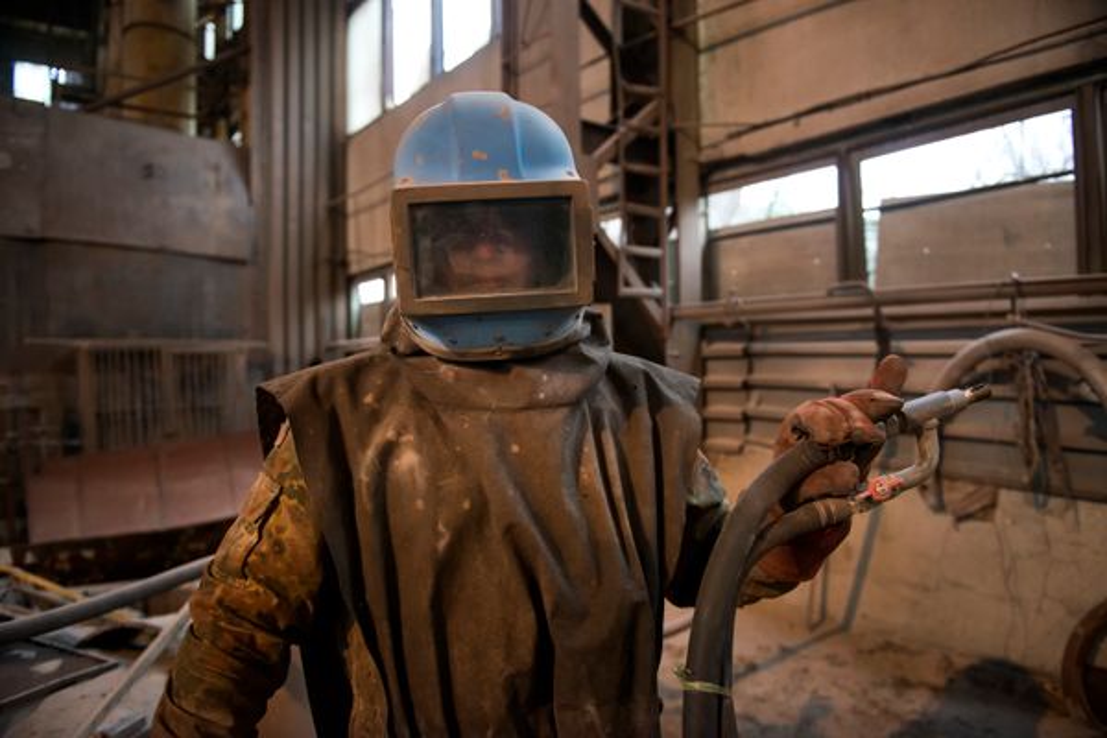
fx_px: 738
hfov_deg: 73.7
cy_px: 369
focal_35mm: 24
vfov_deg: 53.1
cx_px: 554
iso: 4500
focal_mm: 24
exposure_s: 1/100
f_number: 2.8
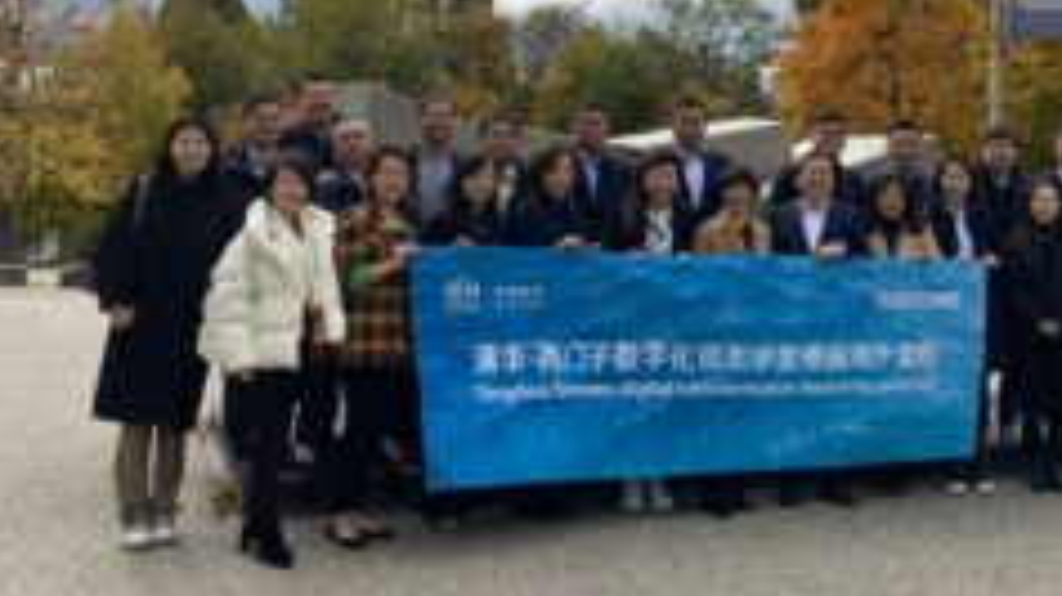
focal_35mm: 51
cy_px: 67
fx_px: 1435
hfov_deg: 39.7
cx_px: 768
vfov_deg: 22.9
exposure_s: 1/2967
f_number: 1.8
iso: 32
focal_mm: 4.25
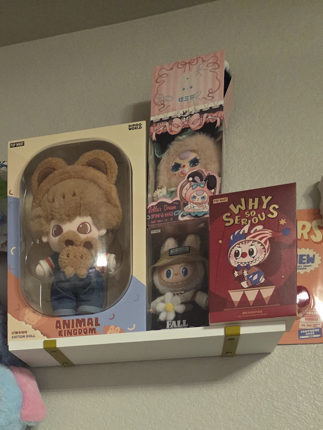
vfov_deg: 73.9
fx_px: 286
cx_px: 162
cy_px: 215
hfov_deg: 58.9
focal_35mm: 23
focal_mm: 5.4
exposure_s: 1/120
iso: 1600
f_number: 1.8
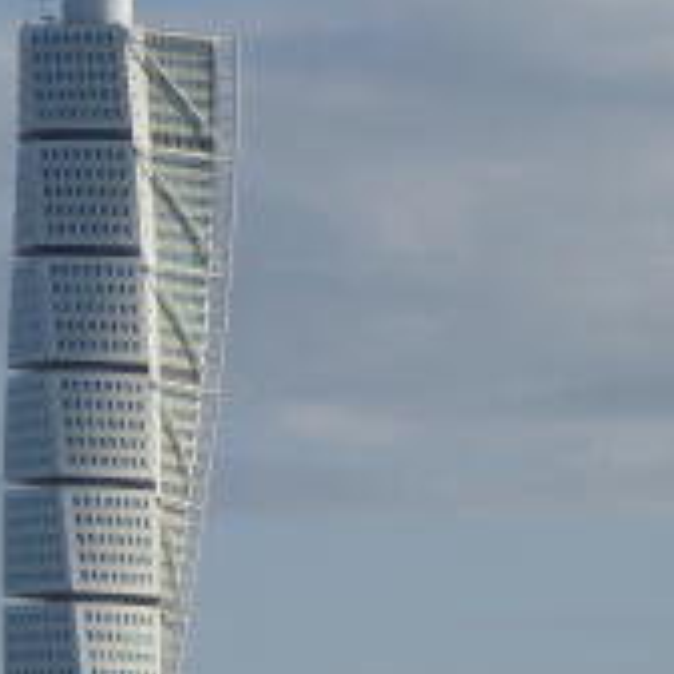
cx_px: 76
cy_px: 538
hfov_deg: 5.5
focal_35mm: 320
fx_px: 7049
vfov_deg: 5.5
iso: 80
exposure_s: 1/640
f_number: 5.3
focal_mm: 24.2
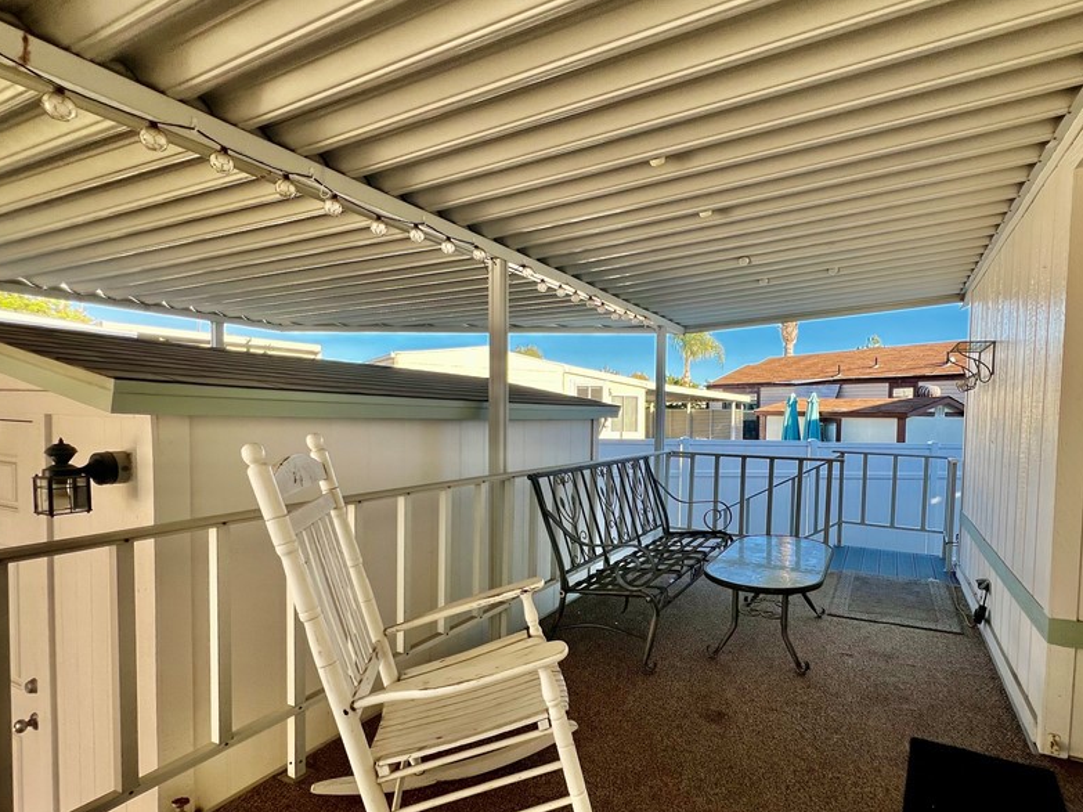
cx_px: 649
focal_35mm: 17
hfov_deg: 89.9
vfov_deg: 74.5
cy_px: 443
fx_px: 532
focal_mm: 1.57
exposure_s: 1/333
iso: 32
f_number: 1.8
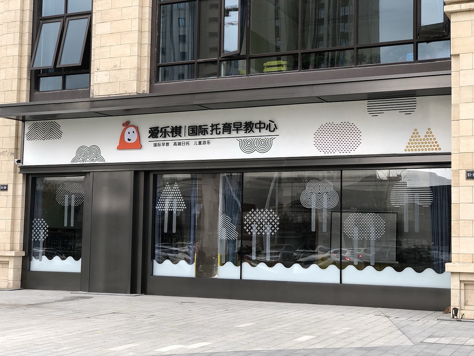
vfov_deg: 25.7
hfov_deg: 33.8
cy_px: 178
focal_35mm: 57
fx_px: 781
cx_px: 237
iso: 25
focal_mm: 6.6
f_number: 2.8
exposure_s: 1/60
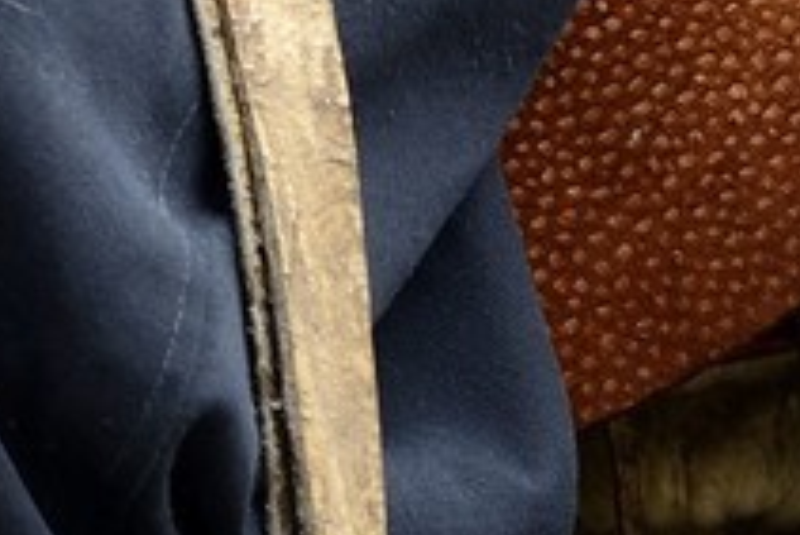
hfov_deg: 2.0
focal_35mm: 1022
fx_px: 22726
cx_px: -675
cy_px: -2106
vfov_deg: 1.3
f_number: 7.1
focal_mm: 135
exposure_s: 1/200
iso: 400
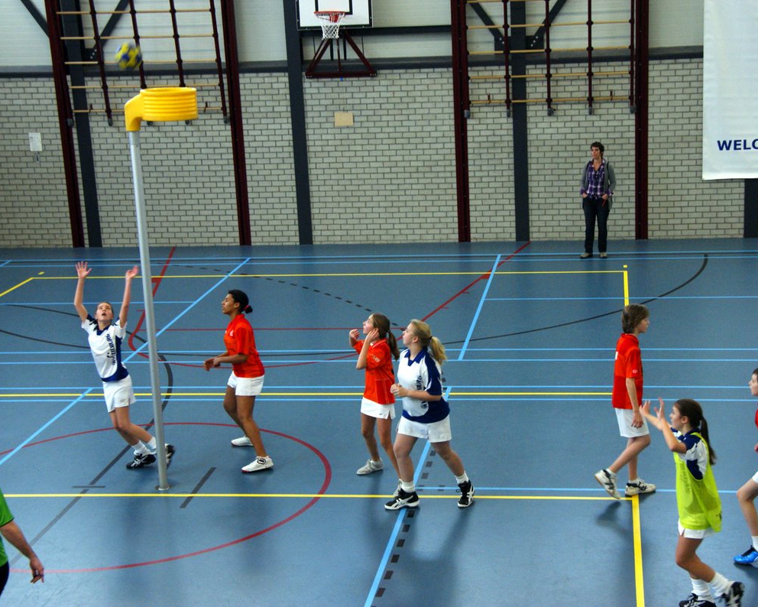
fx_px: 1337
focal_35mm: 60
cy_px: 305
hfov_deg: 31.6
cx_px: 430
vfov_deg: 25.6
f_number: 5.6
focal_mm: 35
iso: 800
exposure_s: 1/100
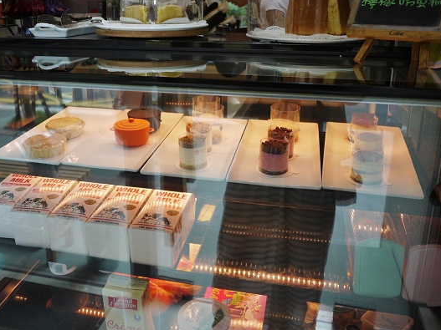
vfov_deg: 41.6
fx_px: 433
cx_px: 192
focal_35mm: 34
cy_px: 131
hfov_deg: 53.8
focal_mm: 14
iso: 100
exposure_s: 1/200
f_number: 2.5
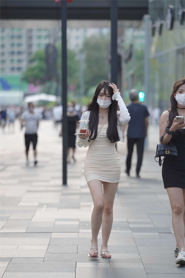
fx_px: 1041
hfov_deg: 10.2
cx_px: 92
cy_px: 139
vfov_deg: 15.2
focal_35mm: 135
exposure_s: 1/400
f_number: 2.5
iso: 500
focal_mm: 135
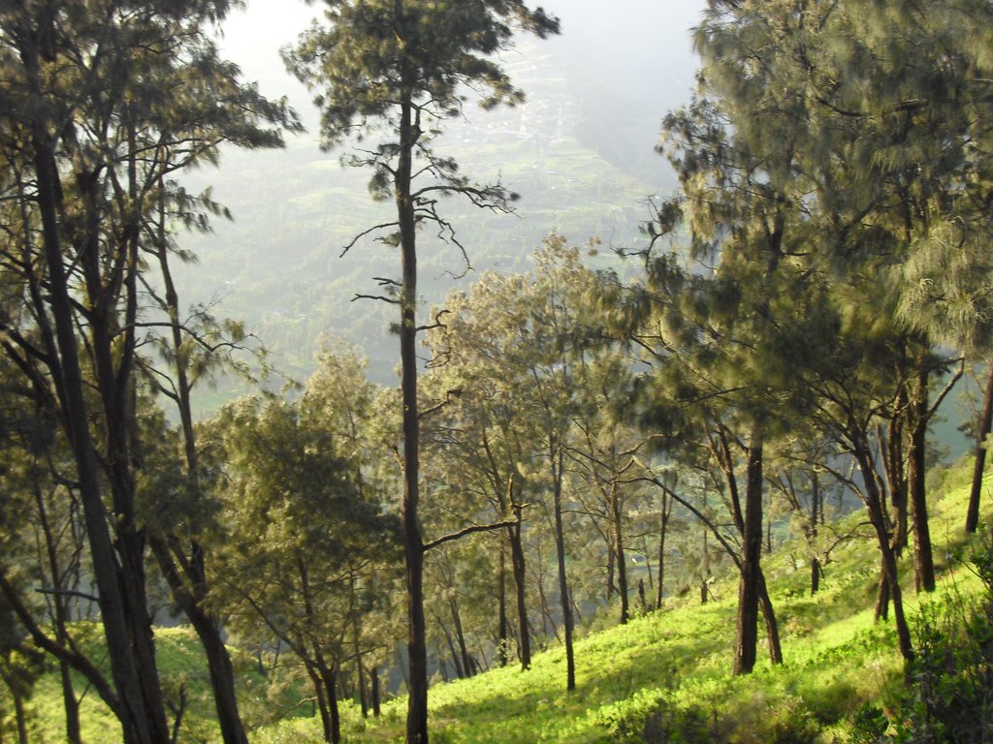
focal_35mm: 46
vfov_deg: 31.5
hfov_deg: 41.2
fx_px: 1320
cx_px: 496
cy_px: 372
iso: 100
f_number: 3.1
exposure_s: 1/60
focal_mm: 7.6
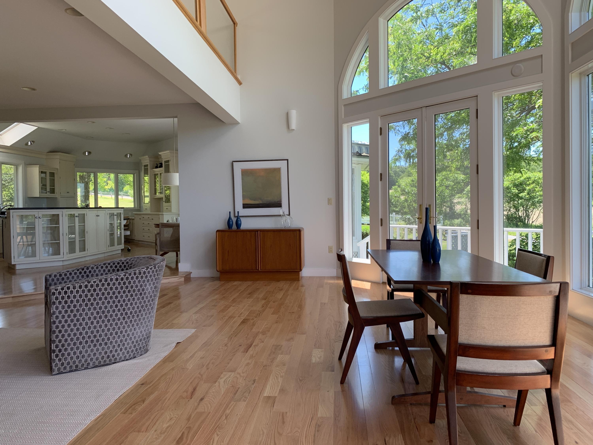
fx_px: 445
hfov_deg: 67.3
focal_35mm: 26
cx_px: 296
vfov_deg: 53.1
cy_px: 222
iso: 40
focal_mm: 4.25
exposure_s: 1/122
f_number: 1.8
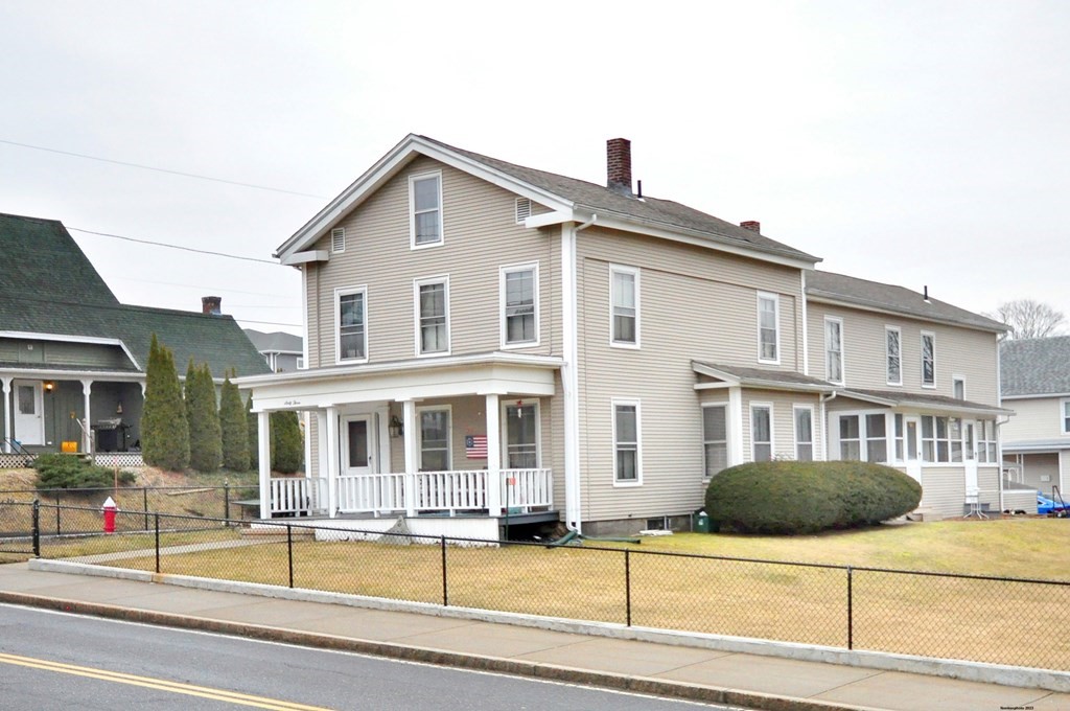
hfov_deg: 62.0
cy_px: 356
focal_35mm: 30
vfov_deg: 43.5
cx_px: 535
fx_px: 891
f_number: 6.3
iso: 1000
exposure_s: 1/125
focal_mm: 20
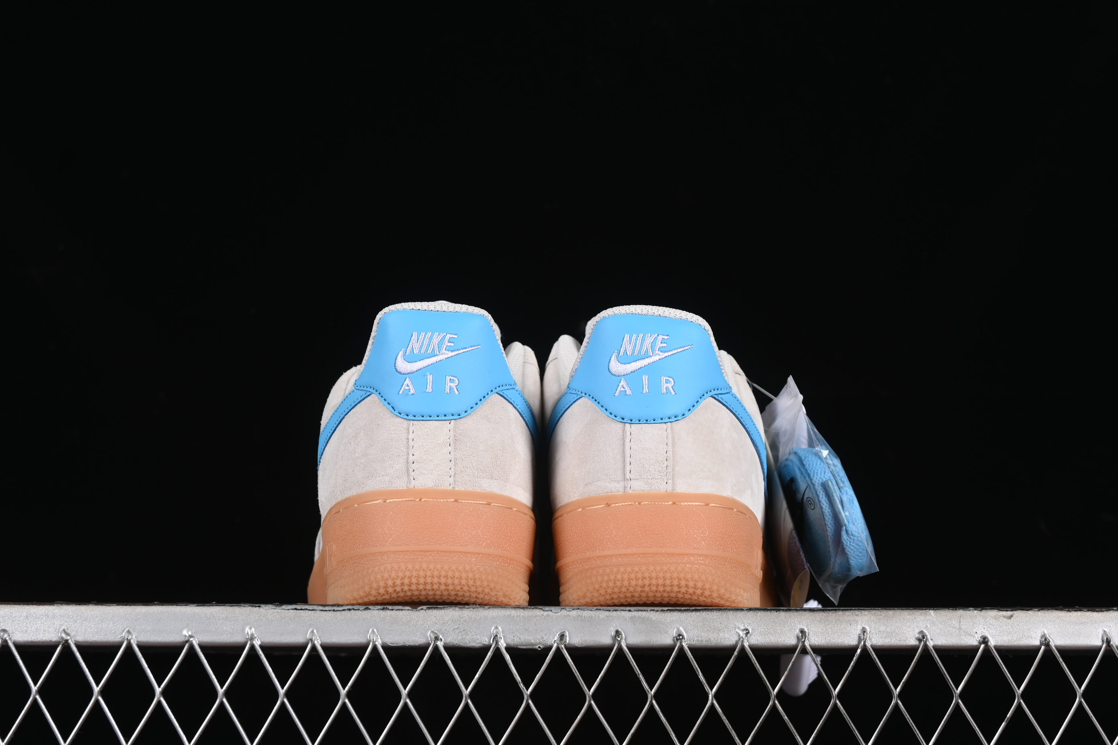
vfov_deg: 18.2
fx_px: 2329
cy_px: 372
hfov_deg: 27.0
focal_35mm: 75
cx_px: 559
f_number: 8
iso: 160
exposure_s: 1/80
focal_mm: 50
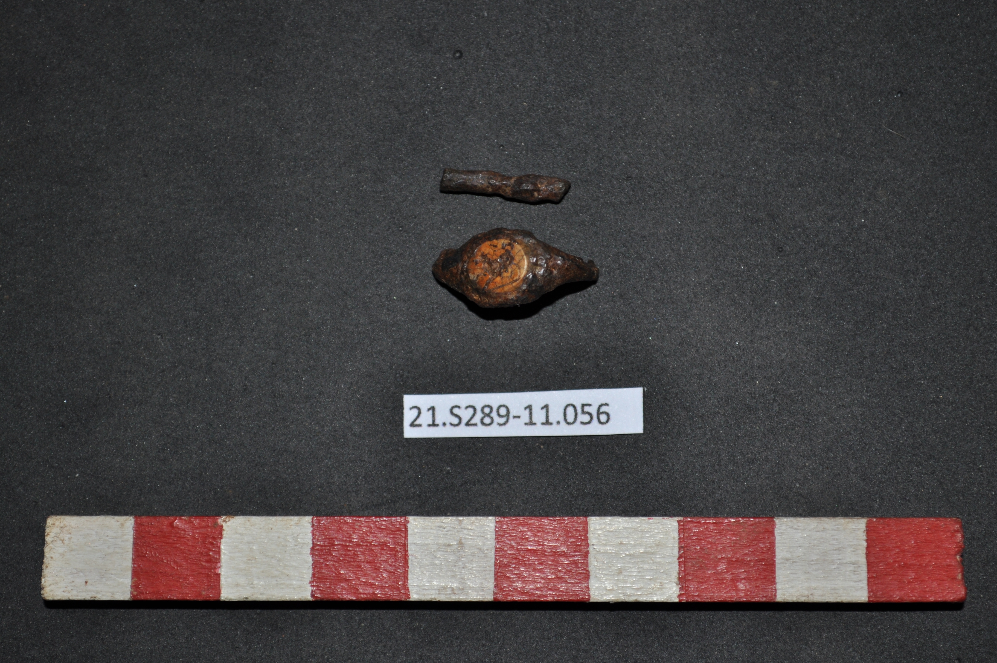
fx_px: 2282
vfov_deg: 16.5
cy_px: 332
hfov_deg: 24.6
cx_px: 498
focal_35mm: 82
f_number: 5.6
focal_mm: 55
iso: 200
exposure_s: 1/125
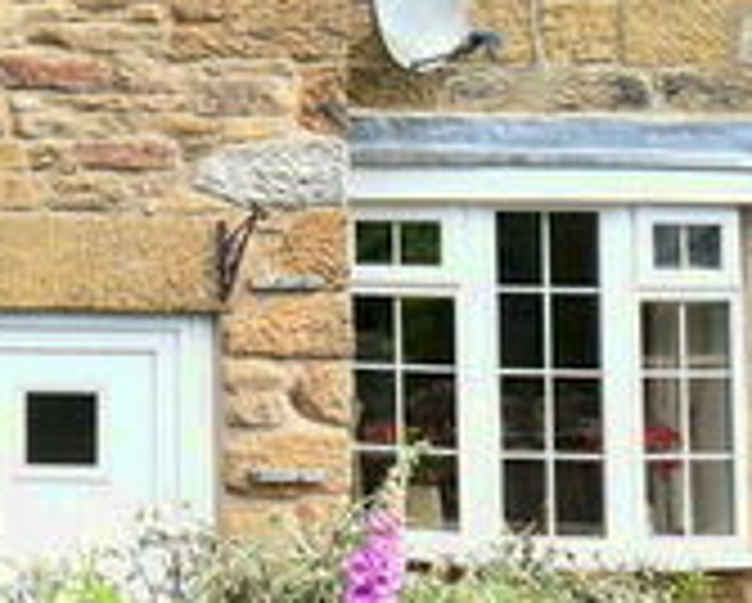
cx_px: -257
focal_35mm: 59
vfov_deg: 25.2
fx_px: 1315
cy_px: 74
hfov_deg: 26.4
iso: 250
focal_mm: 10
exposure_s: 1/100
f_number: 7.1
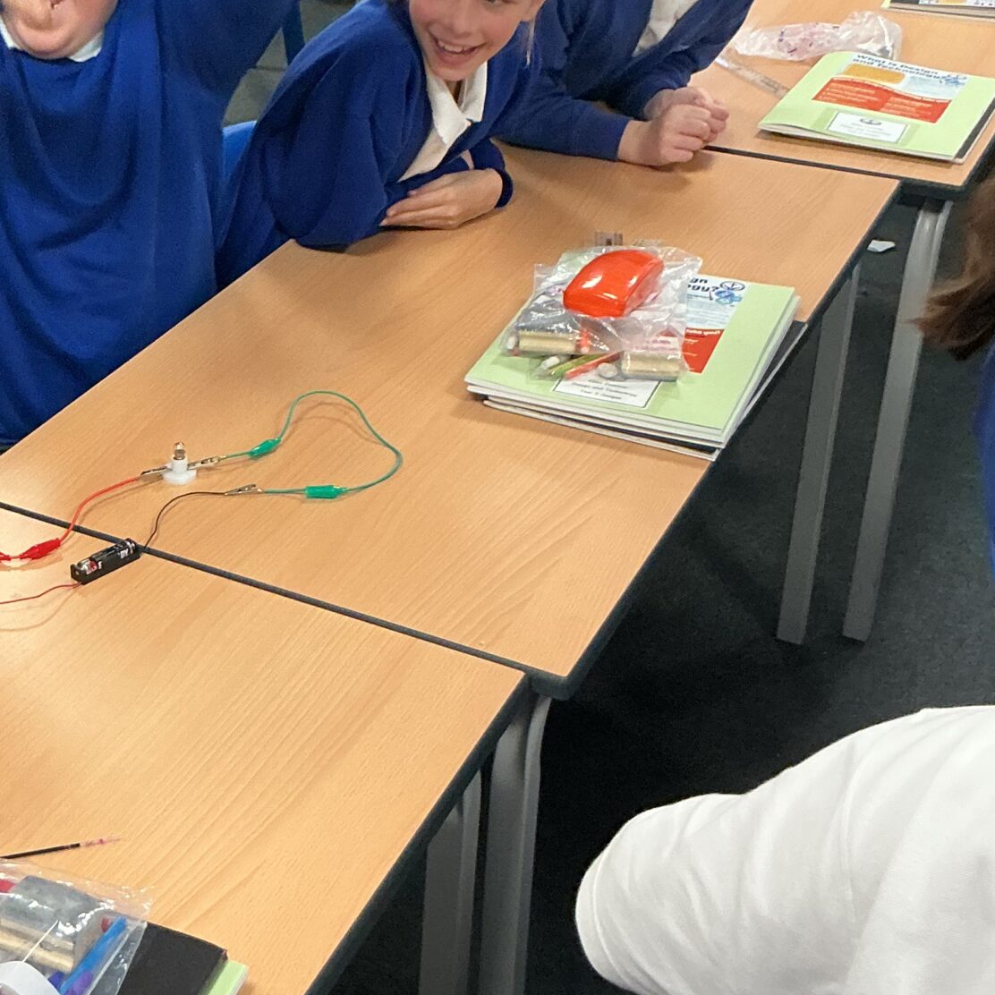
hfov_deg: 28.2
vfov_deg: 28.9
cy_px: 328
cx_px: 143
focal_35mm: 59
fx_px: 1919
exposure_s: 1/60
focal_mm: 3
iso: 125
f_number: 1.8
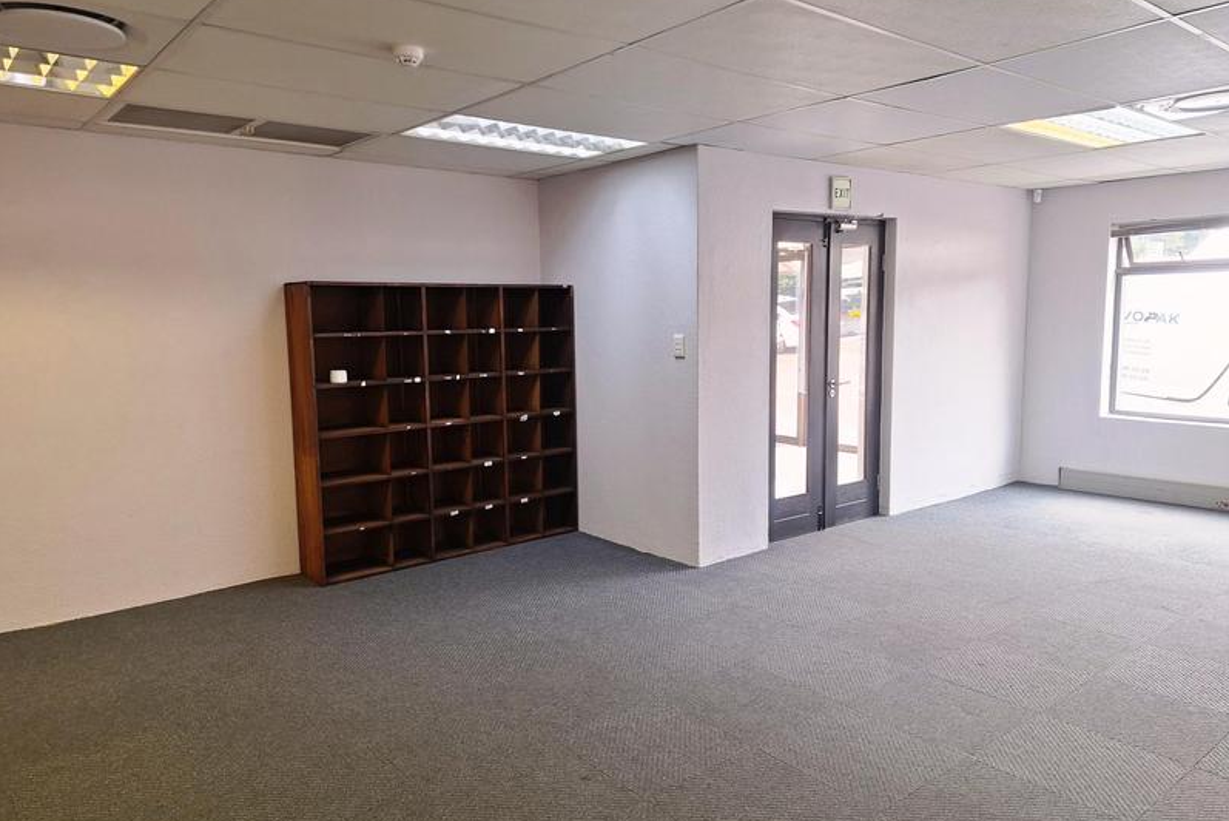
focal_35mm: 24
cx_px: 614
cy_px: 417
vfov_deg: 53.2
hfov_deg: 73.7
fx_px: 820
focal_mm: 5.54
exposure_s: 1/100
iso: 64
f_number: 1.8
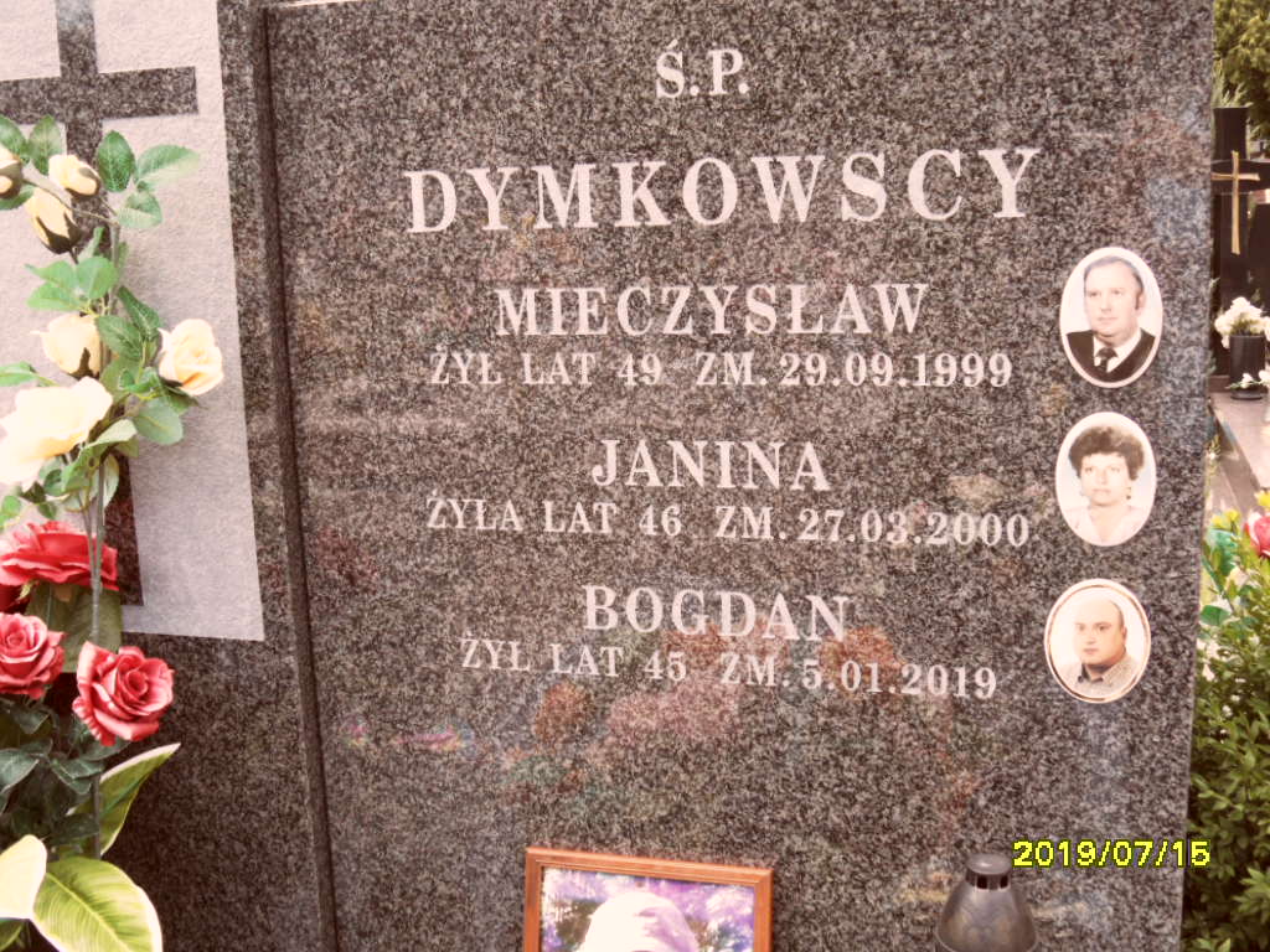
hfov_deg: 46.8
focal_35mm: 40
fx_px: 1468
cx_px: 635
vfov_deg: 36.0
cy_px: 476
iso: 80
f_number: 3.6
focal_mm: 6.5
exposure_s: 1/125
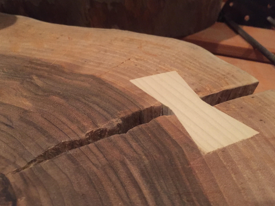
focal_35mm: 32
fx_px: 254
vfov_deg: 44.2
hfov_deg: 56.8
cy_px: 102
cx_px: 130
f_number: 2.2
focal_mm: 4.15
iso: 400
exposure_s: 1/17
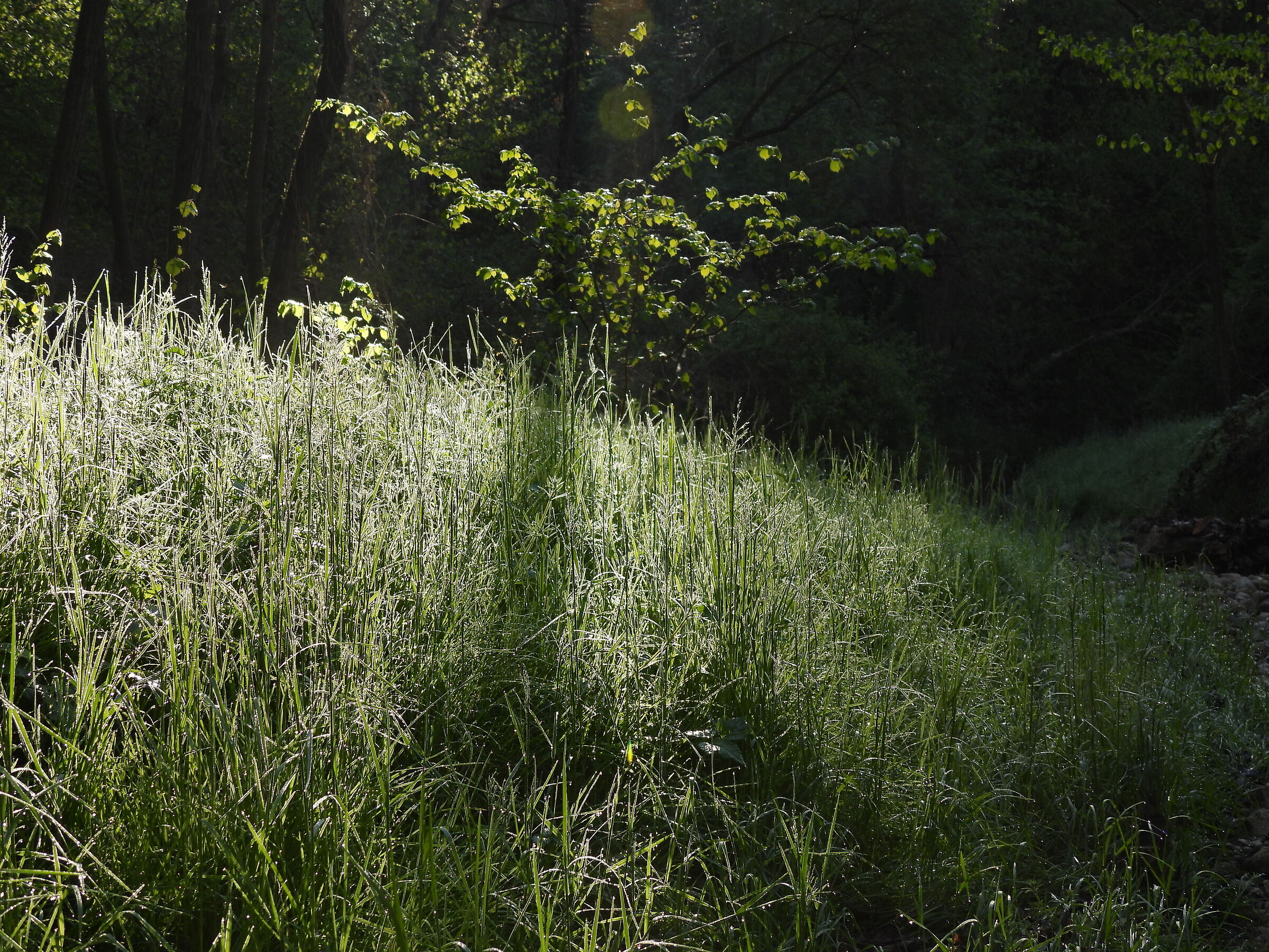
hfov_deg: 32.2
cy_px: 476
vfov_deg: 24.4
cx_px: 634
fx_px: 2200
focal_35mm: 60
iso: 100
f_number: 3.5
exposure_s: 1/320
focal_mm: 10.7
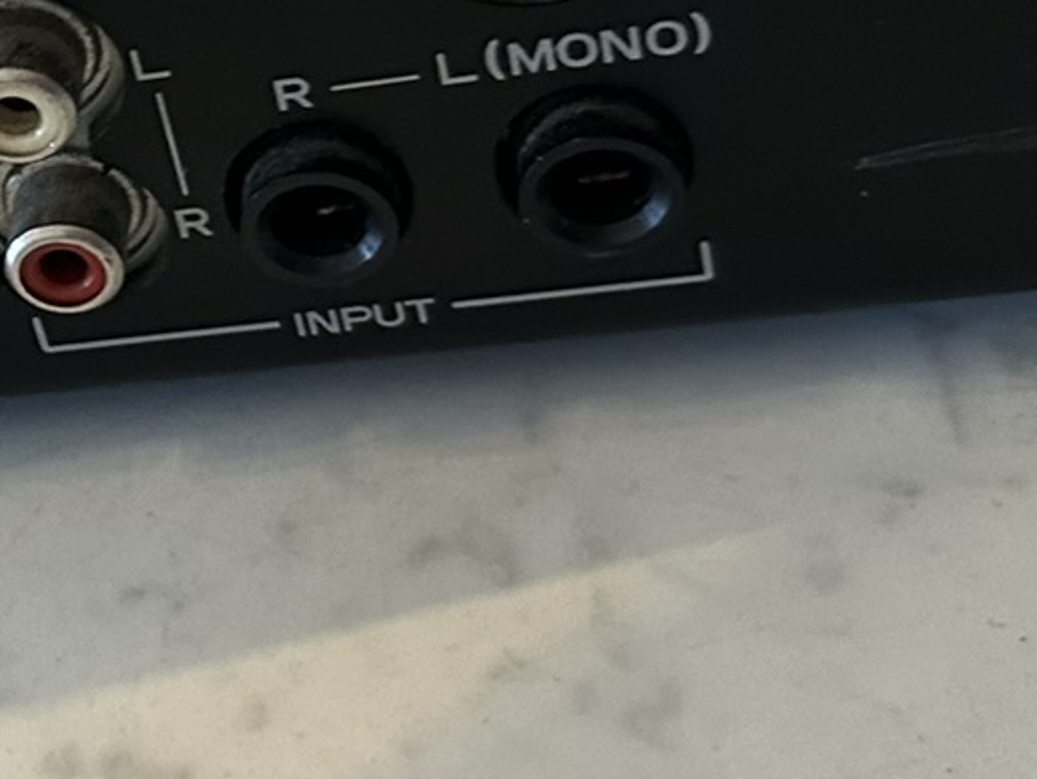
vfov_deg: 14.4
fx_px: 3086
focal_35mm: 103
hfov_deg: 18.0
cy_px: 375
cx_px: -257
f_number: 1.5
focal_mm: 5.7
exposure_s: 1/50
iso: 250
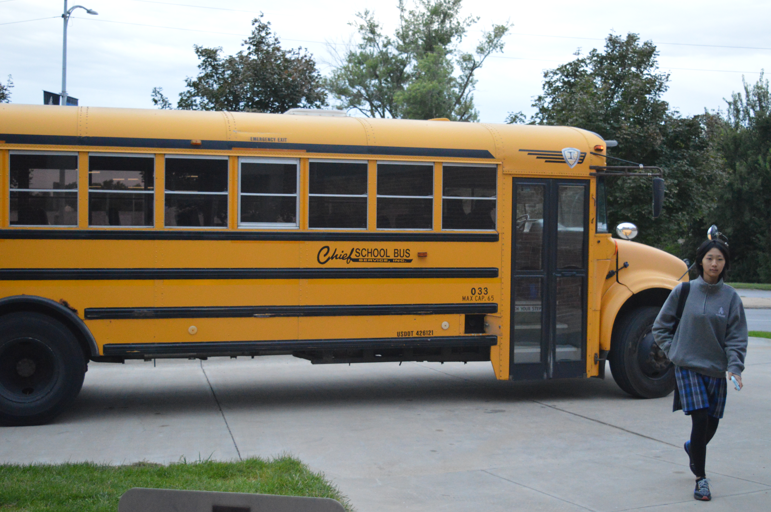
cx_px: 386
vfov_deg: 29.8
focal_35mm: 45
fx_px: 963
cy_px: 256
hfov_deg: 43.6
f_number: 4.2
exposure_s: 1/500
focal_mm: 30
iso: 2800
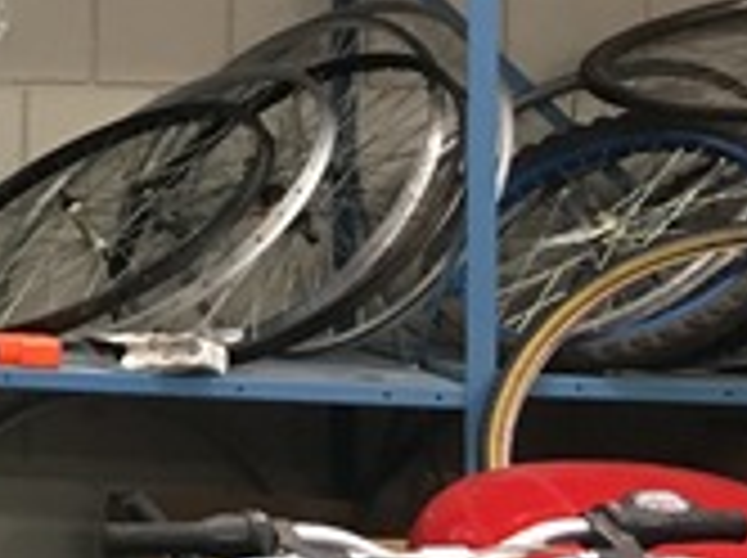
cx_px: -1022
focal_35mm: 140
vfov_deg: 10.5
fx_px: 3017
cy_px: 22
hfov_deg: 11.7
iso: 100
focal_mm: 4.15
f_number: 2.2
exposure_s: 1/30
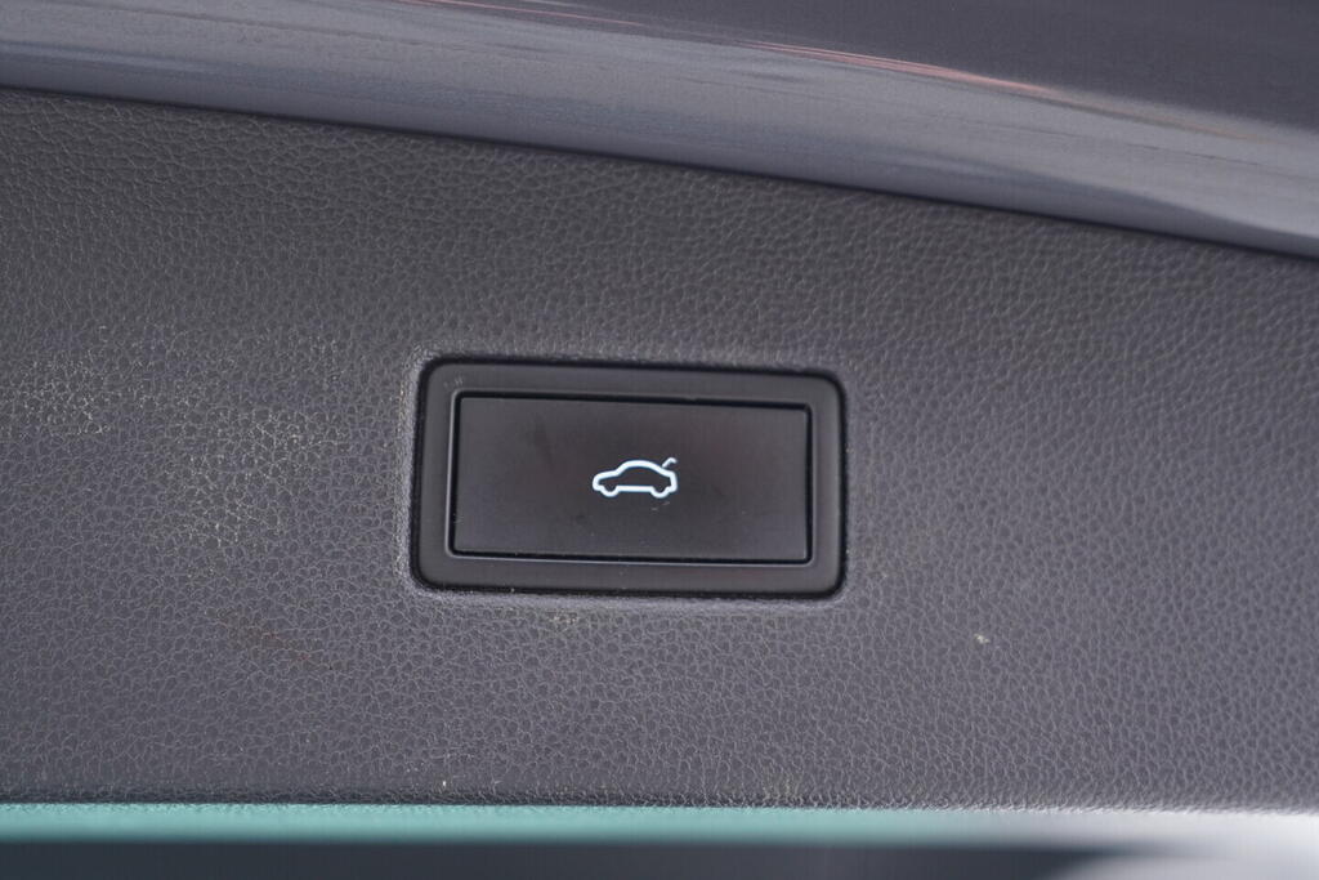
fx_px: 1319
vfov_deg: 36.9
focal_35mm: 36
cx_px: 660
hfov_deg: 53.1
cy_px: 440
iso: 500
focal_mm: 24
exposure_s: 1/40
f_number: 2.8
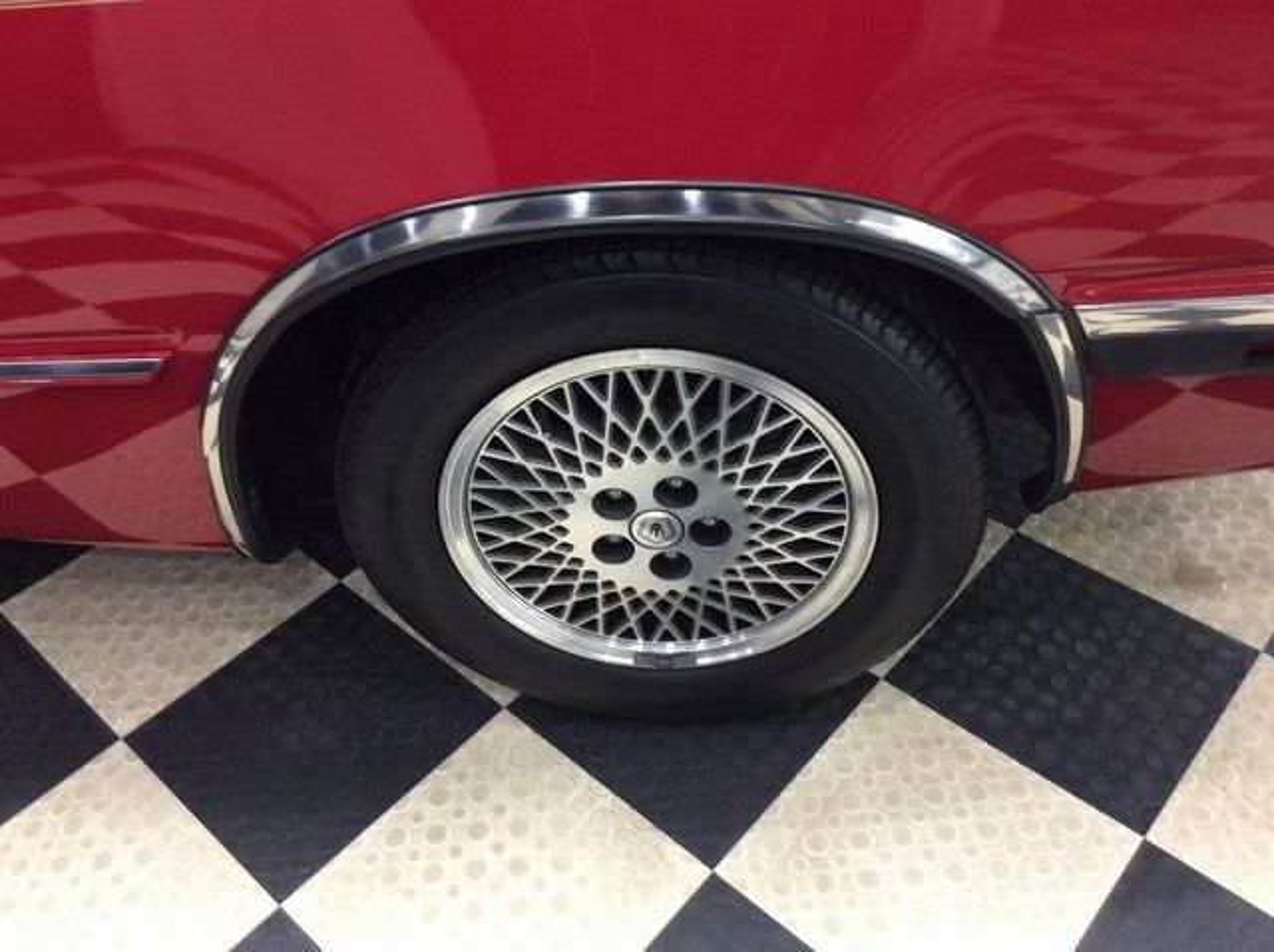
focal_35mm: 32
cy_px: 476
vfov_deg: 44.1
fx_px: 1176
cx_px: 637
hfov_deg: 56.9
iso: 100
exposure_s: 1/25
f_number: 2.4
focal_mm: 3.3
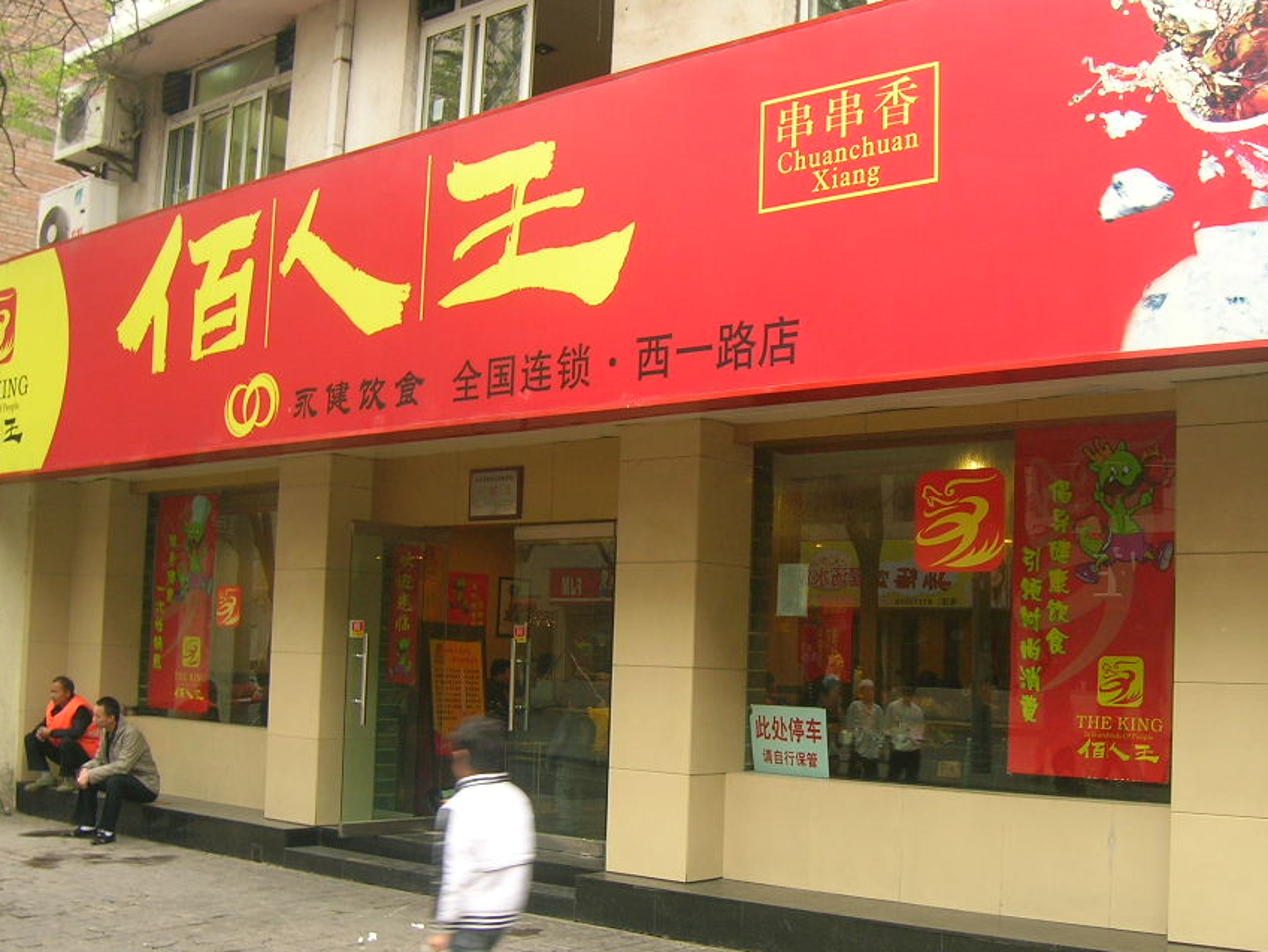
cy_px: 537
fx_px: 1502
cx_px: 702
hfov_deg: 45.7
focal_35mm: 41
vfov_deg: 35.1
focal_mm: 5.7
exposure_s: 1/13.1
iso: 50
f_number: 2.9
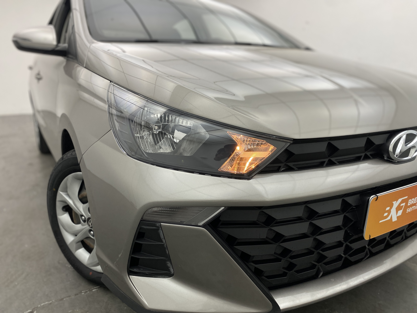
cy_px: 156
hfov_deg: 67.3
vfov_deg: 53.1
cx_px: 208
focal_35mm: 26
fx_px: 313
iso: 100
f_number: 1.8
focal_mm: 4.25
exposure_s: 1/120
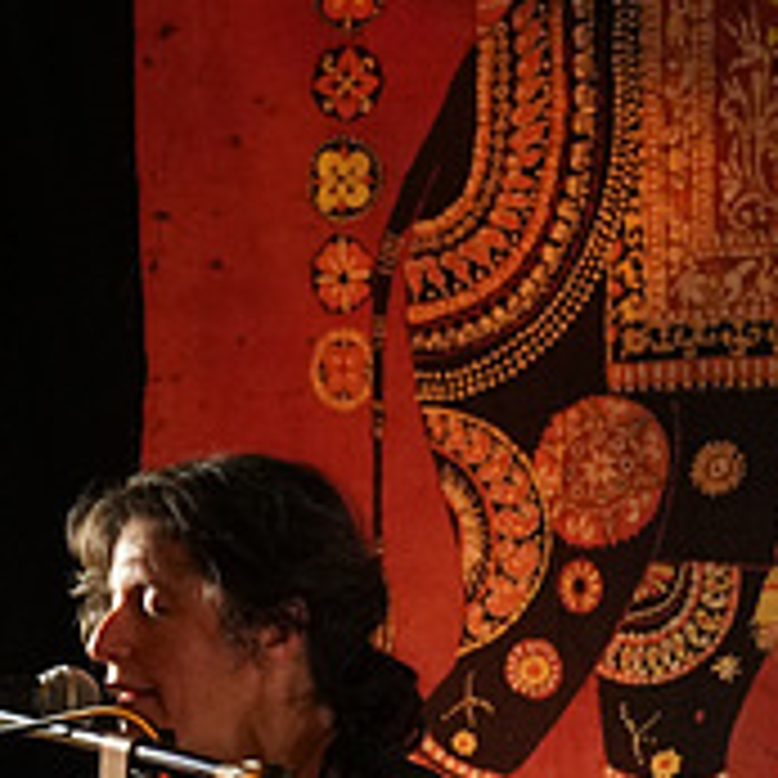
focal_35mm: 165
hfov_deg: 10.1
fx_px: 4196
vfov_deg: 10.5
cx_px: -558
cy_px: 830
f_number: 4
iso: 6400
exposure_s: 1/50
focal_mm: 42
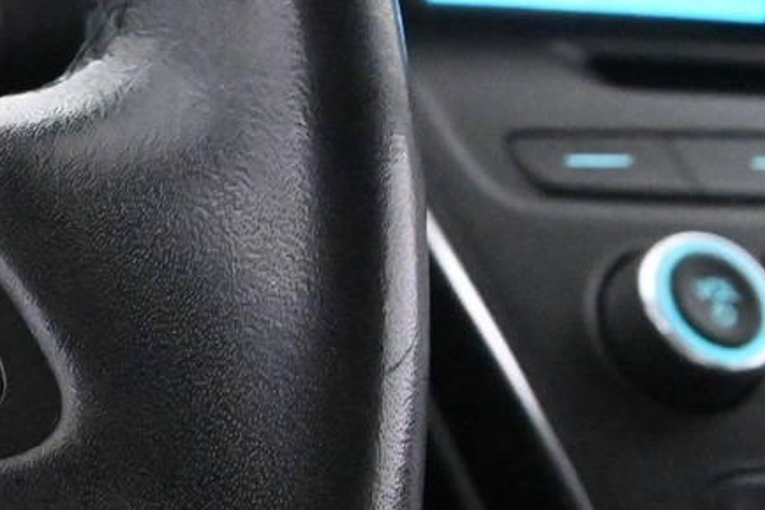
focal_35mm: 280
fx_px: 5947
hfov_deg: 7.3
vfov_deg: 4.9
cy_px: 284
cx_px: -280
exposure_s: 1/80
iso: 16000
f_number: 10
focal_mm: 50
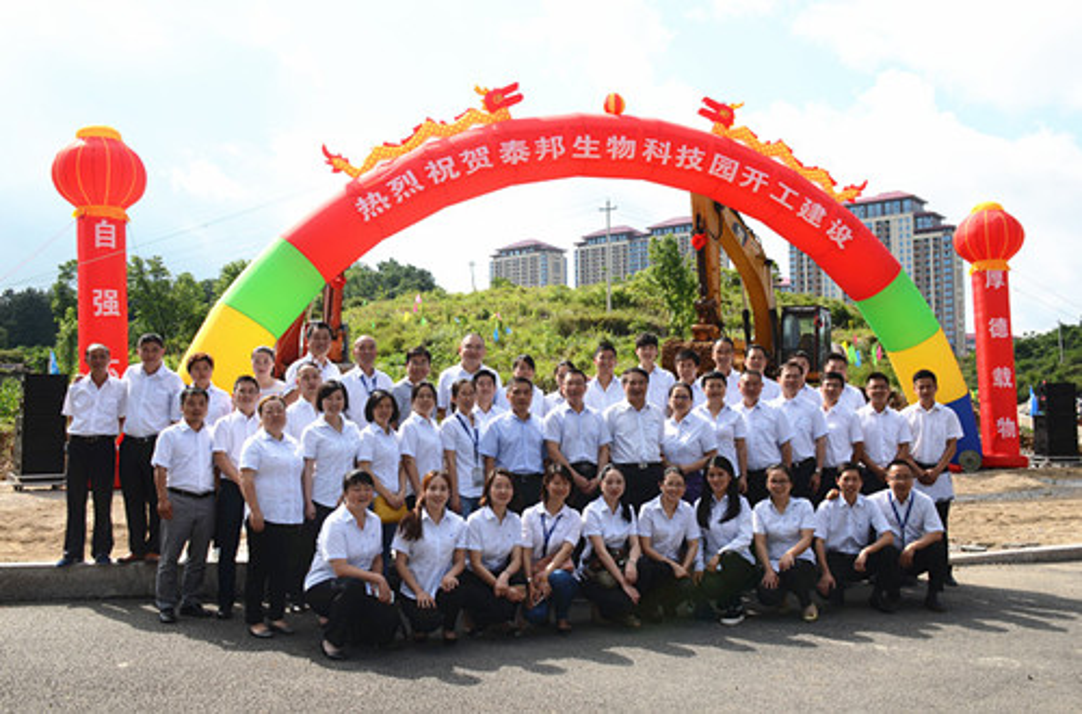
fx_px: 989
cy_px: 357
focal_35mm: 33
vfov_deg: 39.7
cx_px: 541
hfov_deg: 57.4
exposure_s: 1/250
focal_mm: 22
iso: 100
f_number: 8
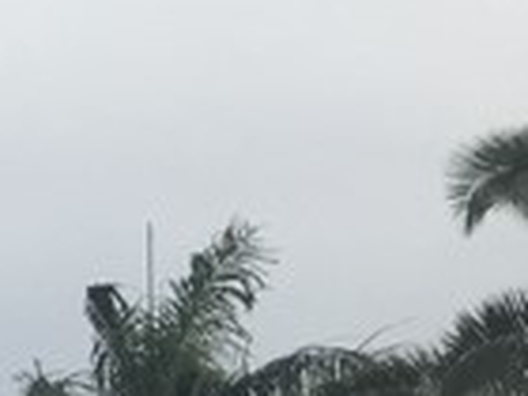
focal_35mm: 212
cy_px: 1011
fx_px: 3234
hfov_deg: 7.5
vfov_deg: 6.6
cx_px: -1335
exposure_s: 1/2825
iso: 32
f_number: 2.2
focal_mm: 4.15
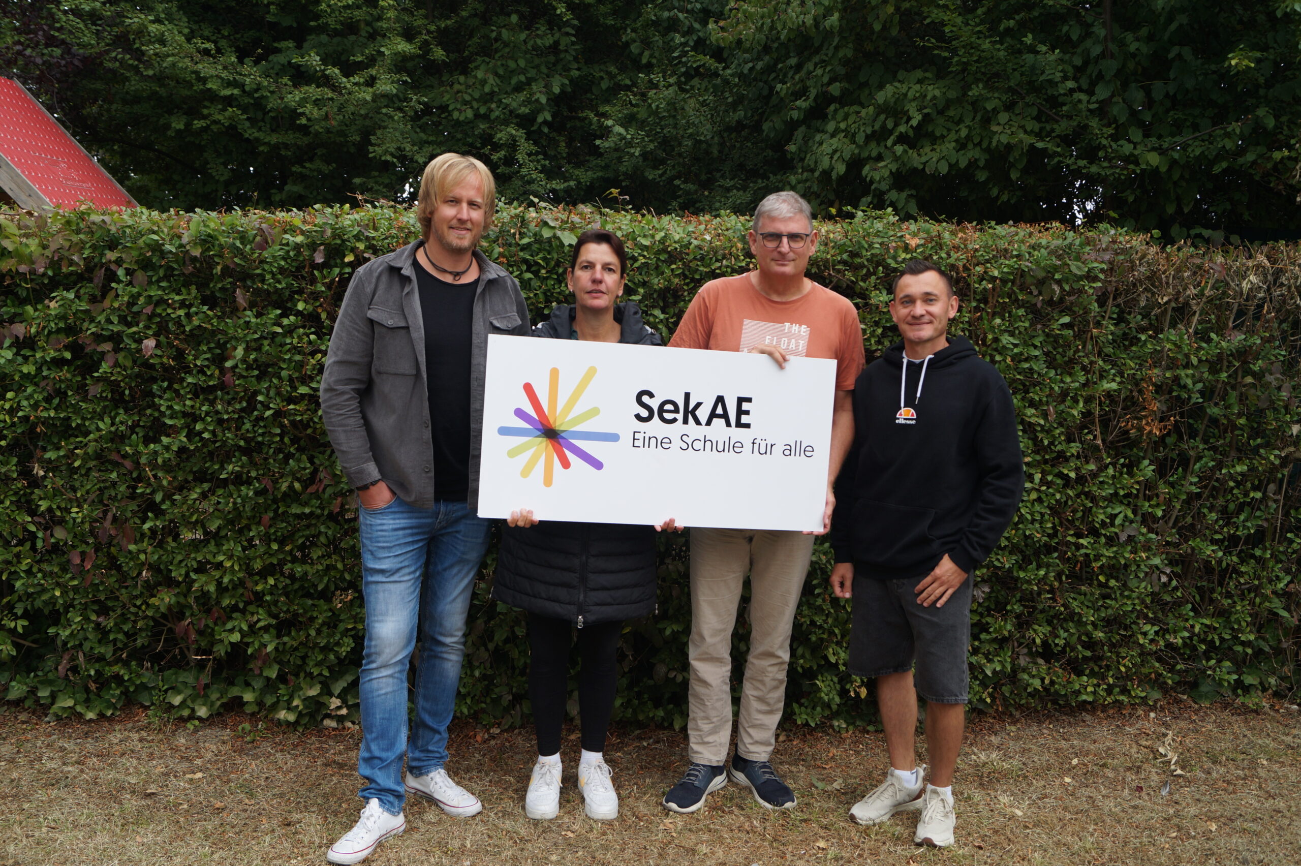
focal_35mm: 30
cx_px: 650
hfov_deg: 62.0
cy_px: 433
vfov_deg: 43.6
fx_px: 1084
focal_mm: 20
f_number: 4
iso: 100
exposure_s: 1/160
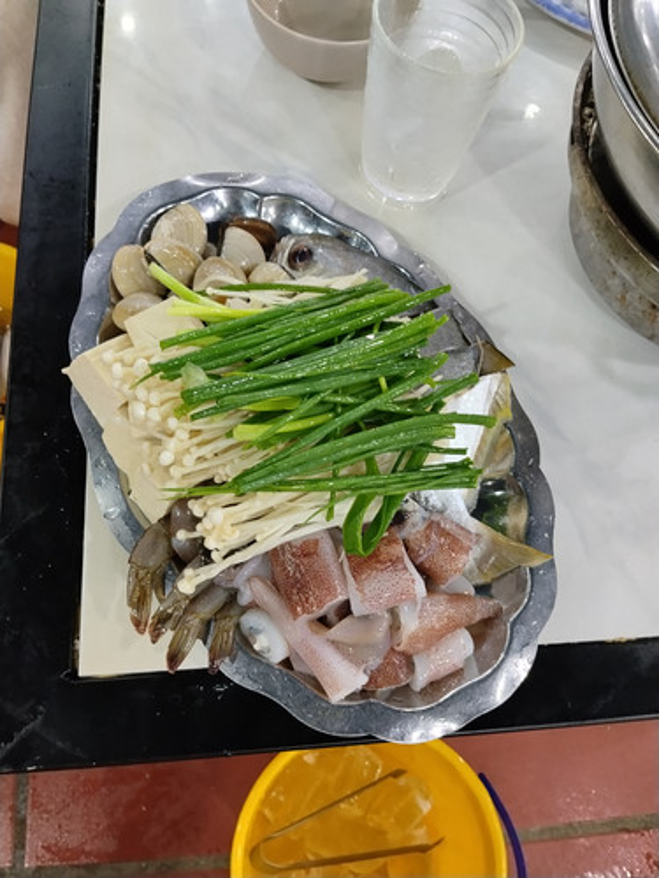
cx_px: 330
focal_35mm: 29
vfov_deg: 61.7
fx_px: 736
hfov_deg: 48.2
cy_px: 439
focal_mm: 4.22
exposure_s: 1/33.3
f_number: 1.8
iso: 160
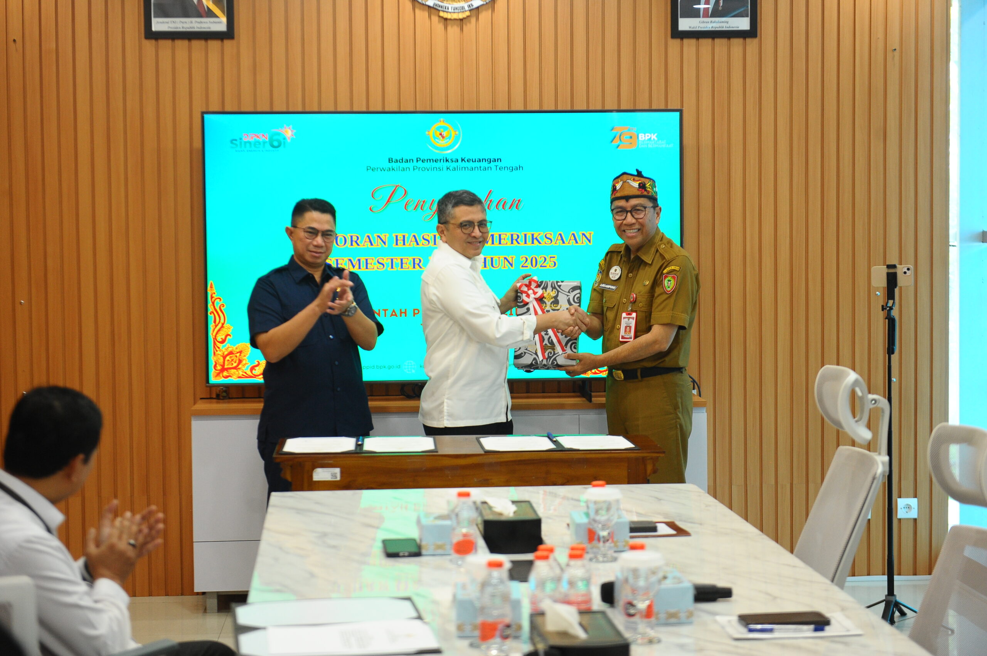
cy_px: 328
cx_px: 494
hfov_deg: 28.9
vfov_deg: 19.4
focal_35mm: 70
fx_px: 1918
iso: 1600
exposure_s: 1/200
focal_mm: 70
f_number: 3.5
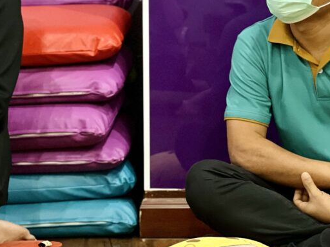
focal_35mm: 154
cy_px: 35
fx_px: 1468
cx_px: 121
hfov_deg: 12.8
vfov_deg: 9.6
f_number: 2.8
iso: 400
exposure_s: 1/20
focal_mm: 9
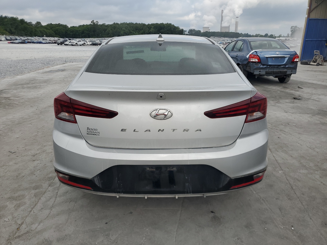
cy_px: 122
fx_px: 246
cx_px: 164
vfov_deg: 53.1
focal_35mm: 26
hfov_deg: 67.3
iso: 50
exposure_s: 1/2500
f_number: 1.5
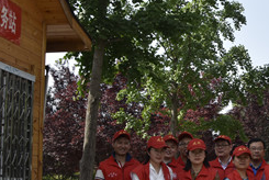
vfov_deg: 20.5
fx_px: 494
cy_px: 135
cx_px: 244
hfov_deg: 29.2
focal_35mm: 66
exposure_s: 1/500
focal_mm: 18
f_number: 8
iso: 360
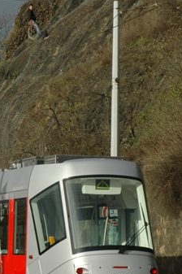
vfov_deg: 12.0
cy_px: 189
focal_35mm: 171
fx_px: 1299
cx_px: 10
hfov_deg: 8.0
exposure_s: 1/500
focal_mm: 48
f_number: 11
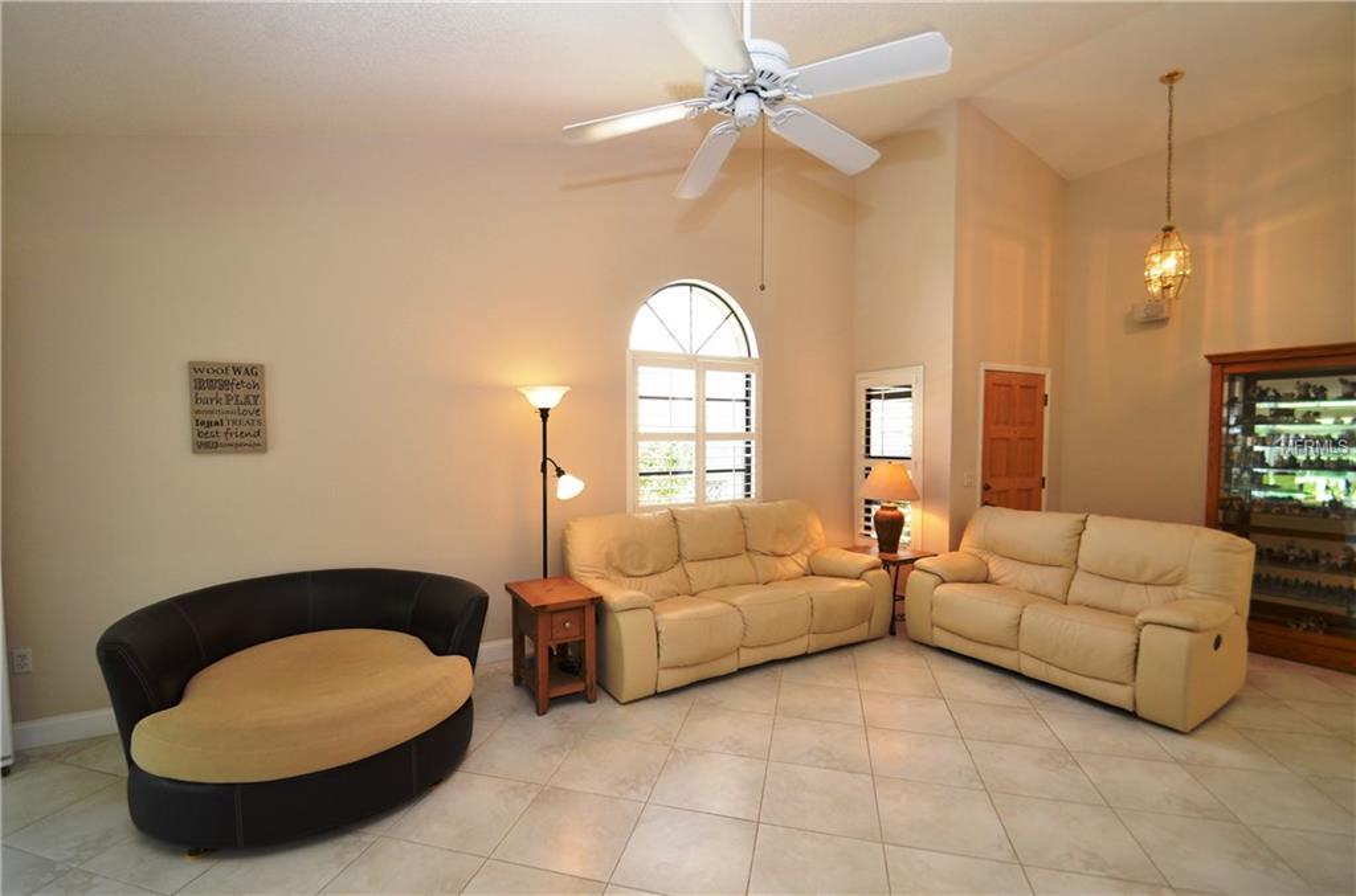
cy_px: 448
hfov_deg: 100.5
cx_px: 678
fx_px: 564
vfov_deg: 77.0
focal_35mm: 15
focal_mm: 10
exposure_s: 1/60
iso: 640
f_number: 5.6
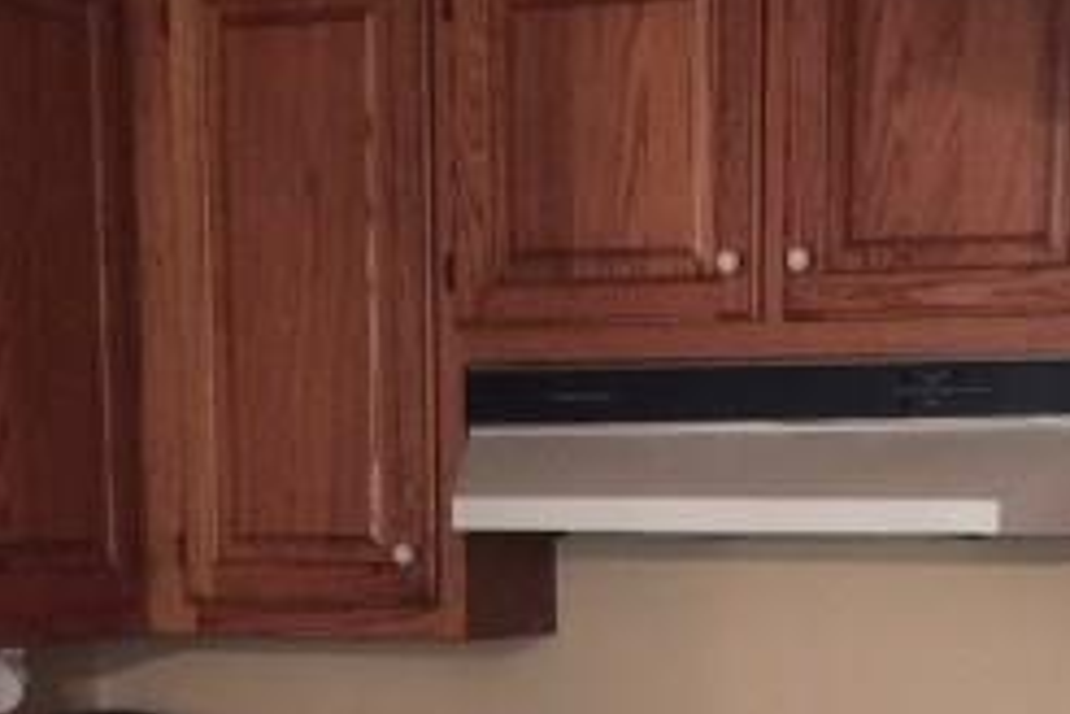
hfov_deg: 20.8
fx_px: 2913
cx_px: 609
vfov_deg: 13.2
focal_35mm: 98
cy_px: 1049
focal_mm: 4.15
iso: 100
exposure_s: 1/4
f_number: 2.2
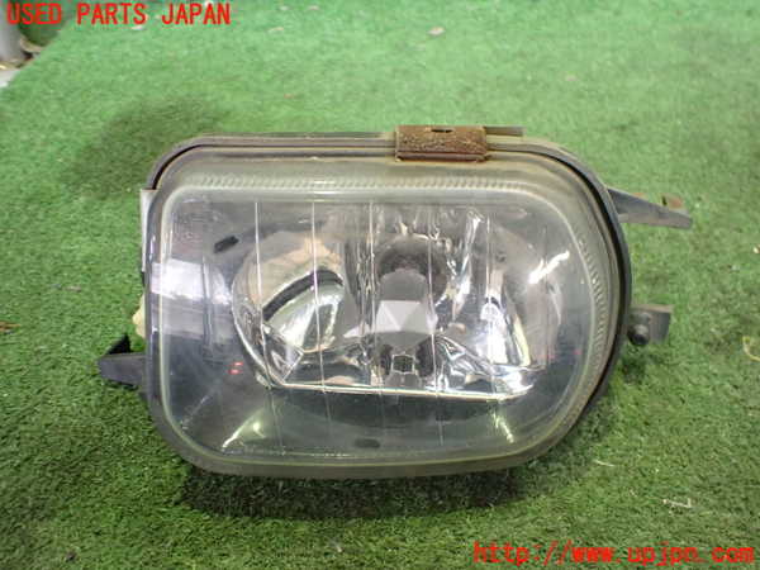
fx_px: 659
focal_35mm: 30
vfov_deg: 46.8
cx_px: 380
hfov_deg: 60.0
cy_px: 285
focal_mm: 5.4
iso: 800
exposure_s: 1/30
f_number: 2.3
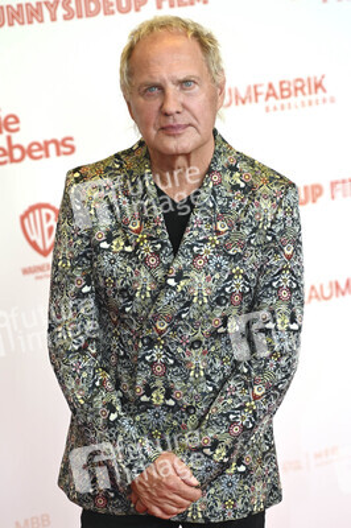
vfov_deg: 27.0
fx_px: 1099
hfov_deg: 18.2
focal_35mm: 75
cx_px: 176
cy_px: 264
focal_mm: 75
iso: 320
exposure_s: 1/125
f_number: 2.8
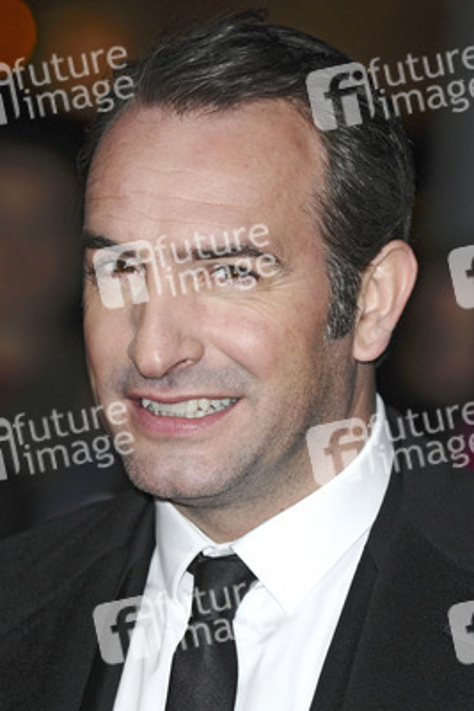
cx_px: 237
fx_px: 5475
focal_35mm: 278
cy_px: 356
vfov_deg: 7.4
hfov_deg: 5.0
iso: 640
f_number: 4.5
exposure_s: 1/250
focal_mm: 185
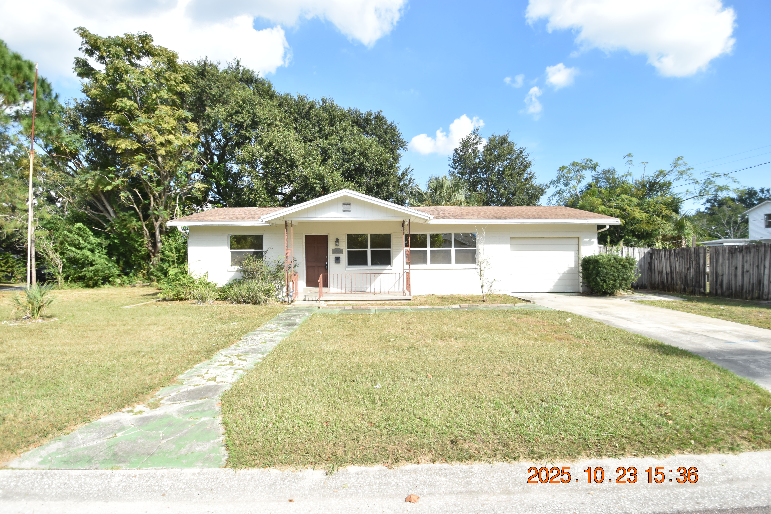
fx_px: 369
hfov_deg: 92.4
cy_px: 257
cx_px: 386
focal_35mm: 17
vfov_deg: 69.7
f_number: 3.5
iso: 800
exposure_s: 1/4000
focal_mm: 11.5
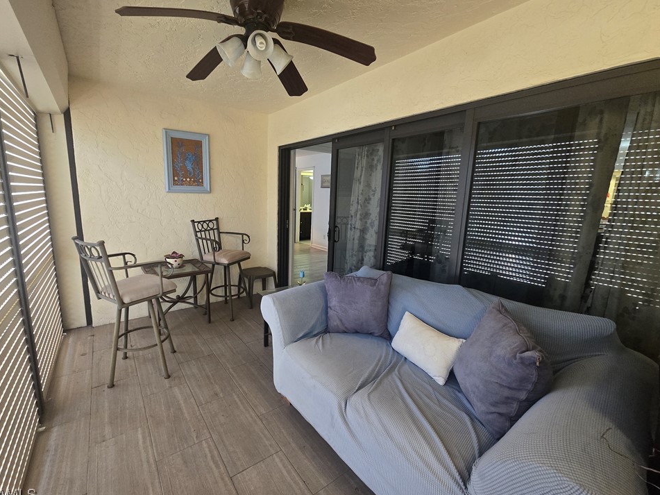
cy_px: 244
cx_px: 307
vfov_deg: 85.7
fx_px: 267
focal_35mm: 14
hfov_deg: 101.9
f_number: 2.2
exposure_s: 1/60
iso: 400
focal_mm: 2.2
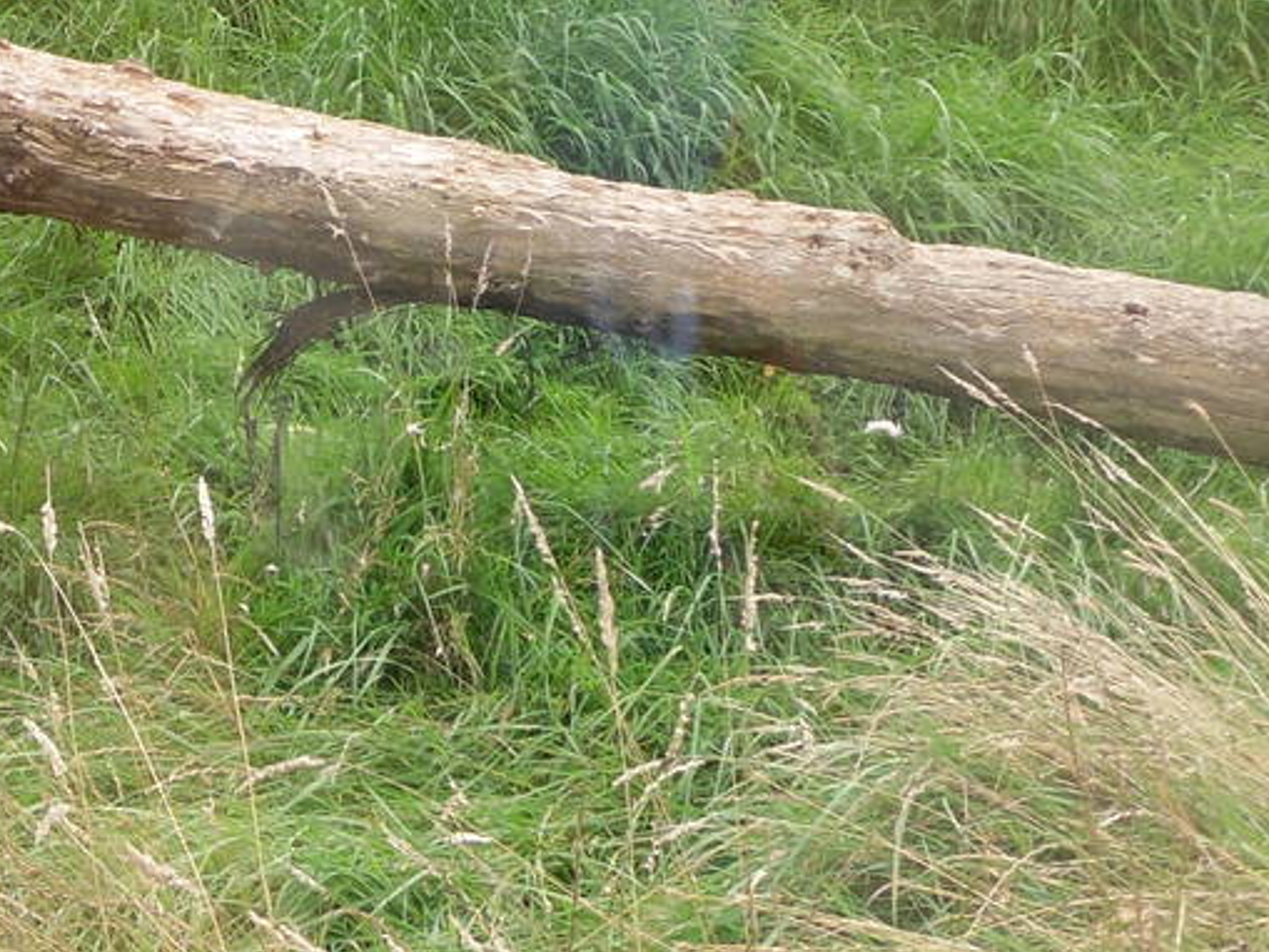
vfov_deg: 12.9
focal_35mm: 110
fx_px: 4033
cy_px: -361
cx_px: -147
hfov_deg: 17.3
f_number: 3.5
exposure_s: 1/117
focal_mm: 6.3
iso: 80
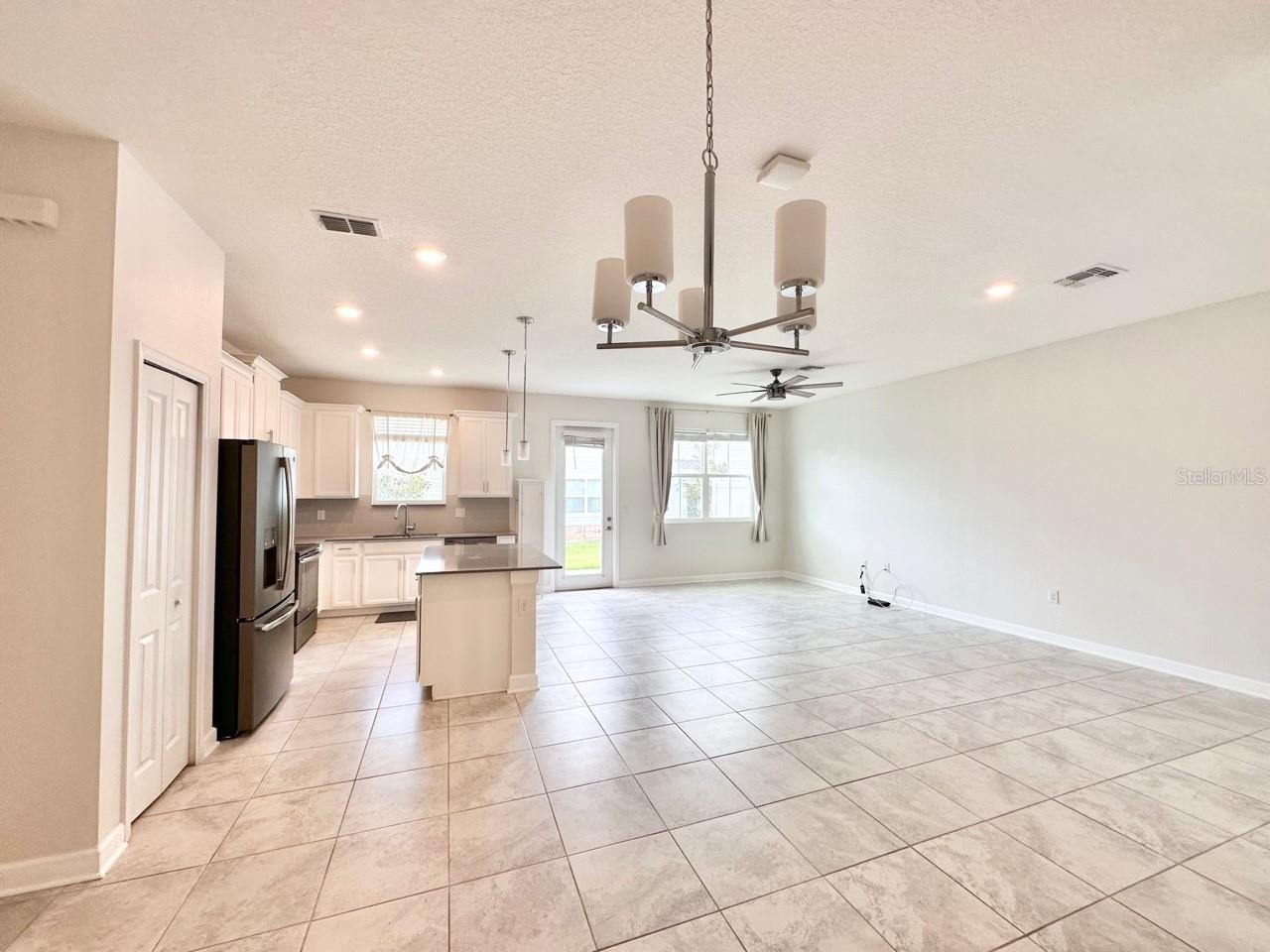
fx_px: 514
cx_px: 635
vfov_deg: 85.7
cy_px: 476
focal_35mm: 14
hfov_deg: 102.1
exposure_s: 1/120
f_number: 2.2
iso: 64
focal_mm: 2.22
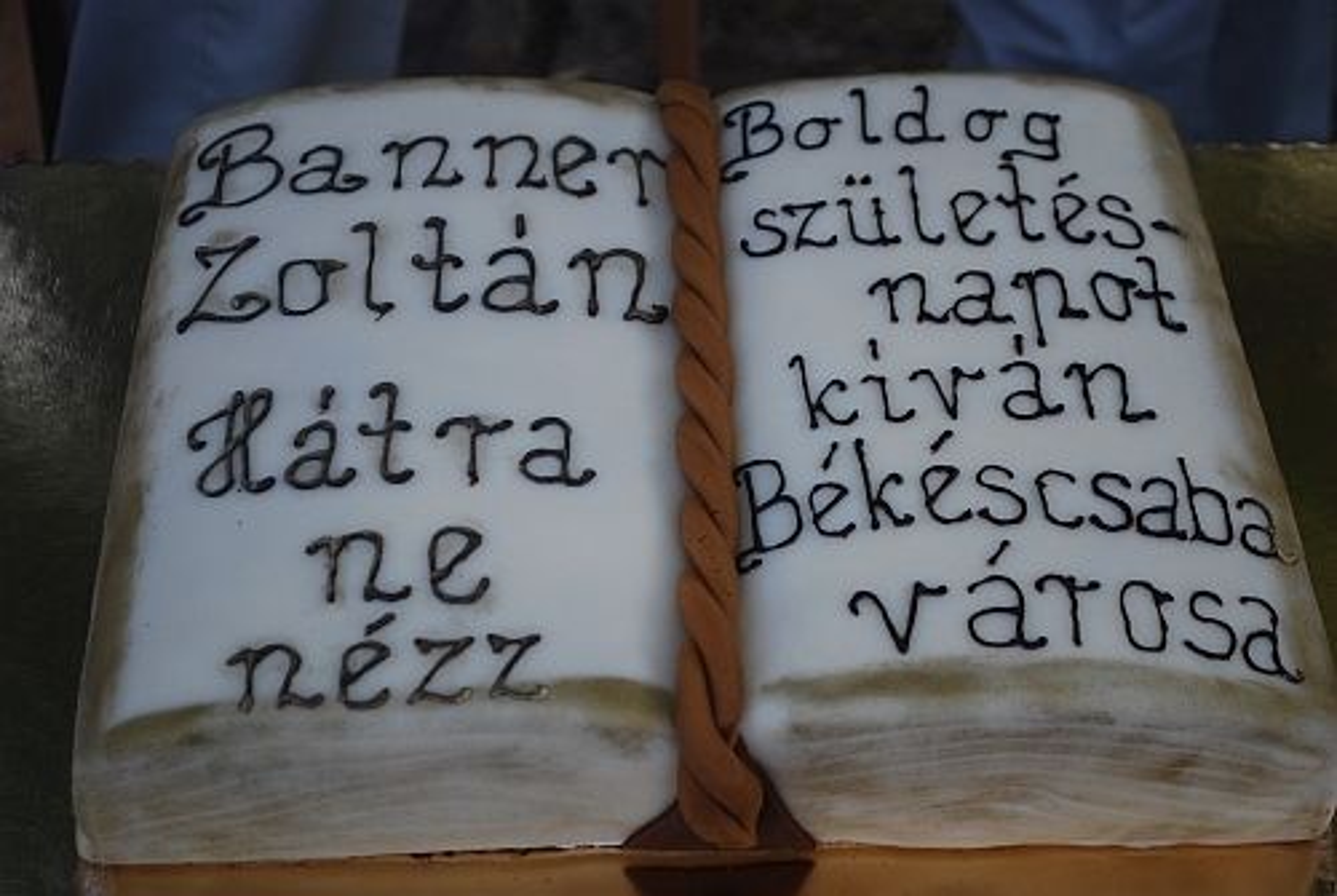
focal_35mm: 69
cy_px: 448
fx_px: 2566
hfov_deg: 29.2
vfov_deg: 19.8
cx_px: 668
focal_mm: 46
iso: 200
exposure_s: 1/125
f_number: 5.3
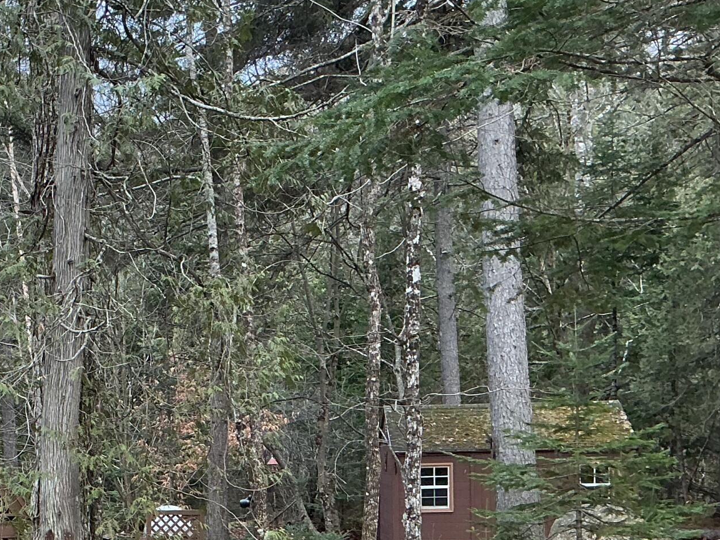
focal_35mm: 69
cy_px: 475
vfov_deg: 20.9
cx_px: 27
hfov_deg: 26.9
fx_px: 1435
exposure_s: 1/120
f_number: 1.8
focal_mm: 3
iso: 50
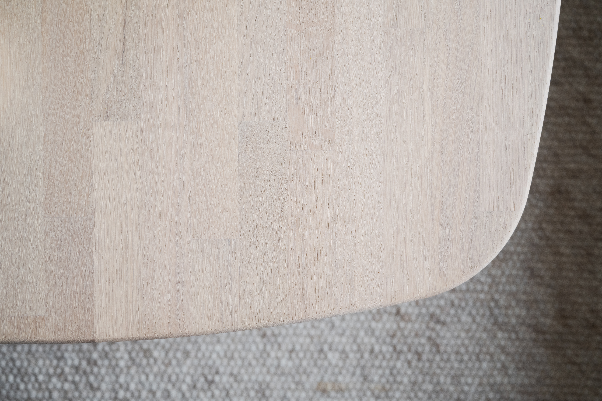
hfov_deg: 41.1
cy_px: 200
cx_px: 301
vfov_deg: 28.1
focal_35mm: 48
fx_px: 803
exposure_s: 1/80
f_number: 4
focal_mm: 48
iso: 500
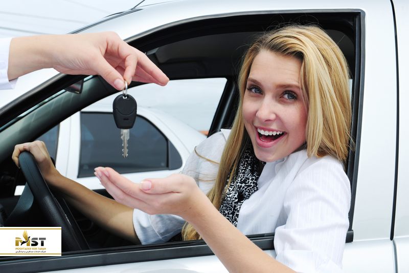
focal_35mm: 58
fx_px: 659
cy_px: 136
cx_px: 204
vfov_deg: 23.4
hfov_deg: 34.5
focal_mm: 58
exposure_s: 1/250
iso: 160
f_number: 10
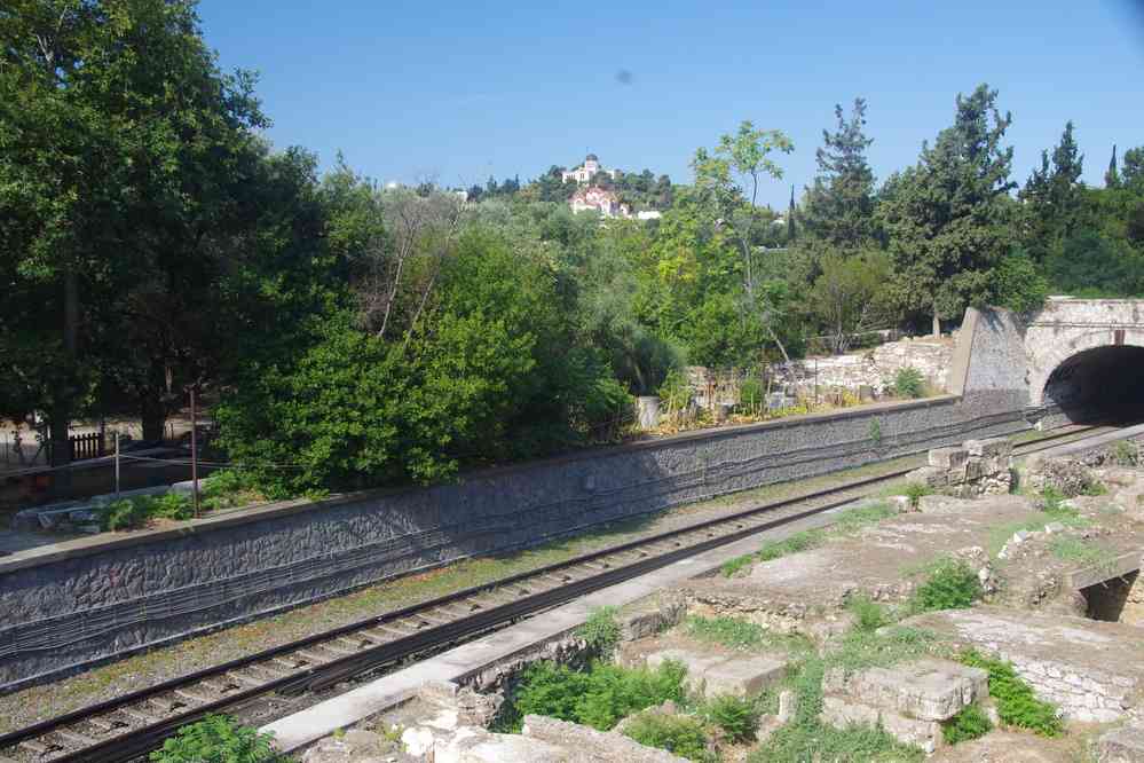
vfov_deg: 33.1
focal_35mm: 40
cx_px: 572
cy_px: 382
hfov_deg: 48.1
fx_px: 1282
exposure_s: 1/50
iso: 200
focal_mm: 26.9
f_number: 10
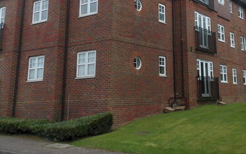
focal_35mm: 48
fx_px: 322
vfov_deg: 26.1
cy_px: 18
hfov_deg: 40.5
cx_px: 189
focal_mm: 4.3
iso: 100
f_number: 4.1
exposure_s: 1/245
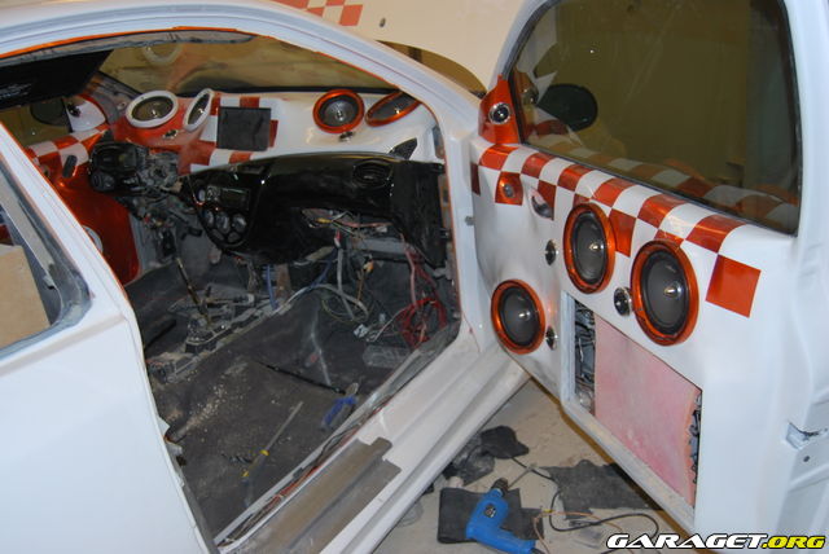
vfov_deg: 36.9
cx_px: 414
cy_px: 277
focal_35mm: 36
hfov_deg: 53.1
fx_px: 830
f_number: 4
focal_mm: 24
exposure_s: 1/60
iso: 200
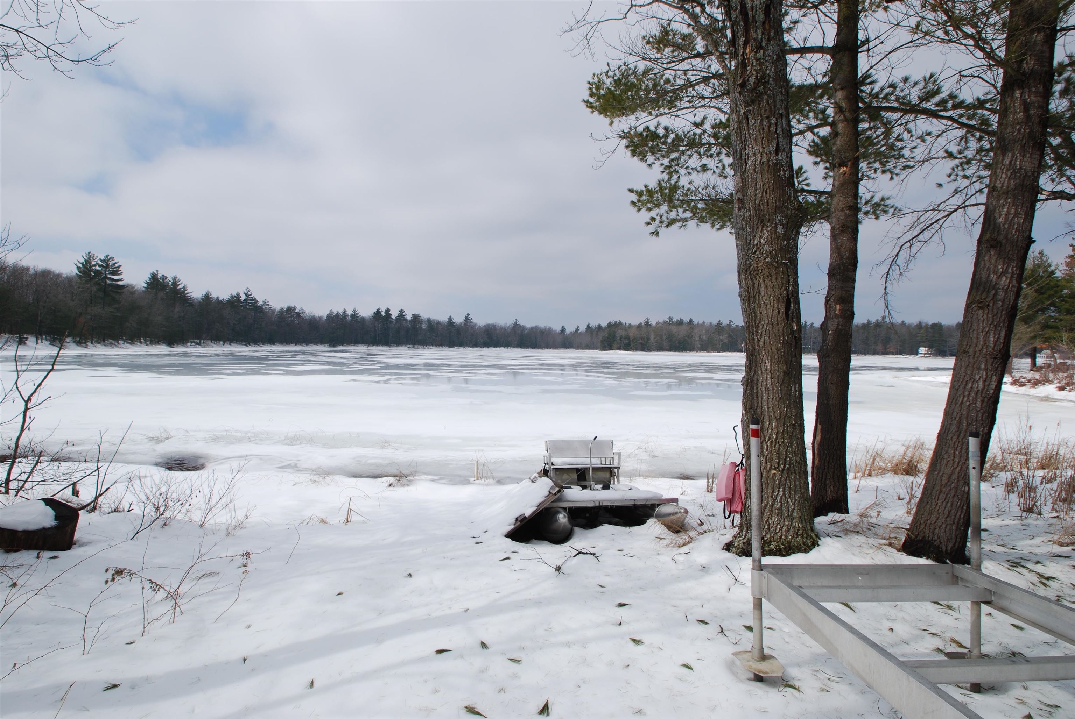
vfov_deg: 67.5
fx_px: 538
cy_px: 360
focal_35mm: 18
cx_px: 538
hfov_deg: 89.9
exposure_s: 1/320
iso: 100
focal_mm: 12
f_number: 9
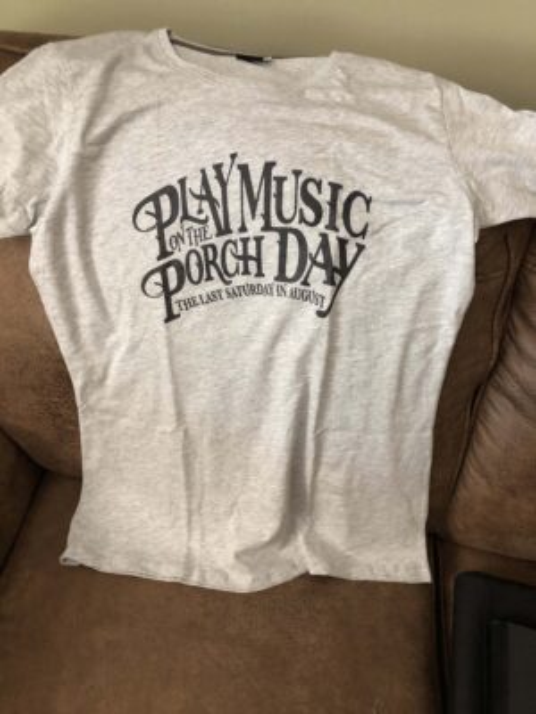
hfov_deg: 49.7
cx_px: 268
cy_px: 357
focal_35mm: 28
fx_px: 578
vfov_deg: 63.4
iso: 100
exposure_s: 1/12
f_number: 1.8
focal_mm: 3.99
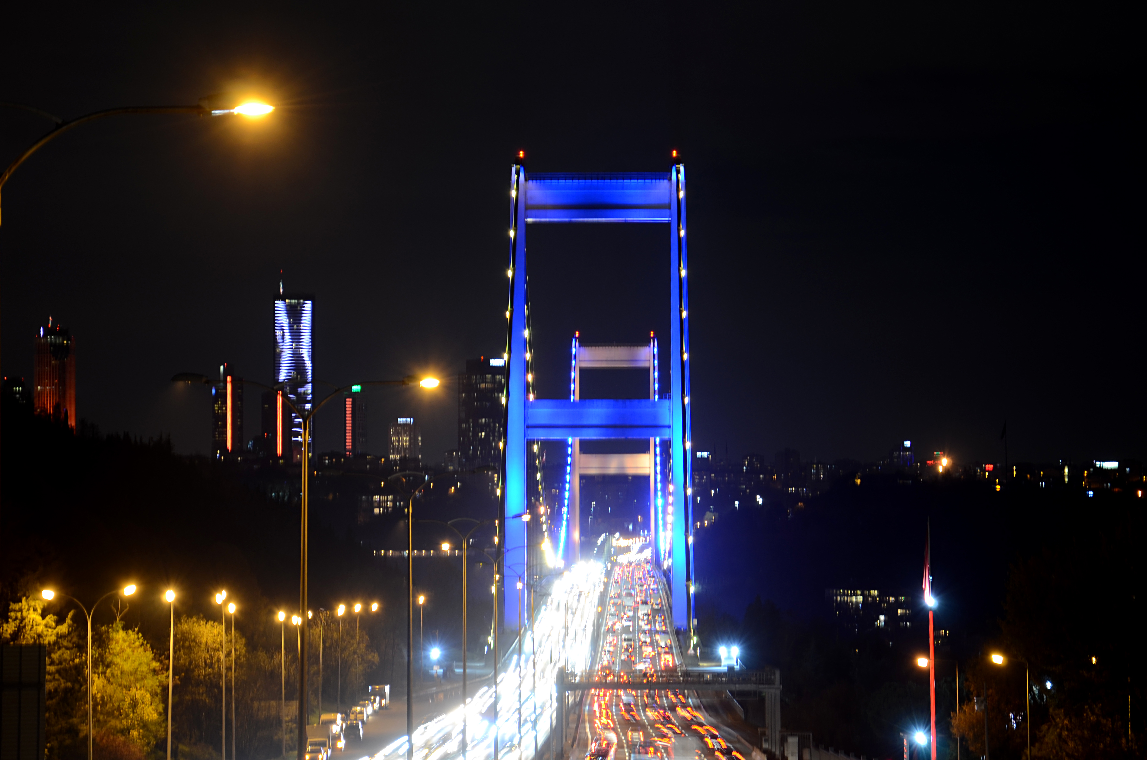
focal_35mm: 135
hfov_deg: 15.2
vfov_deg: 10.1
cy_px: 380
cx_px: 574
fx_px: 4292
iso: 100
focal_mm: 90
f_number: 5.6
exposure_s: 2.5
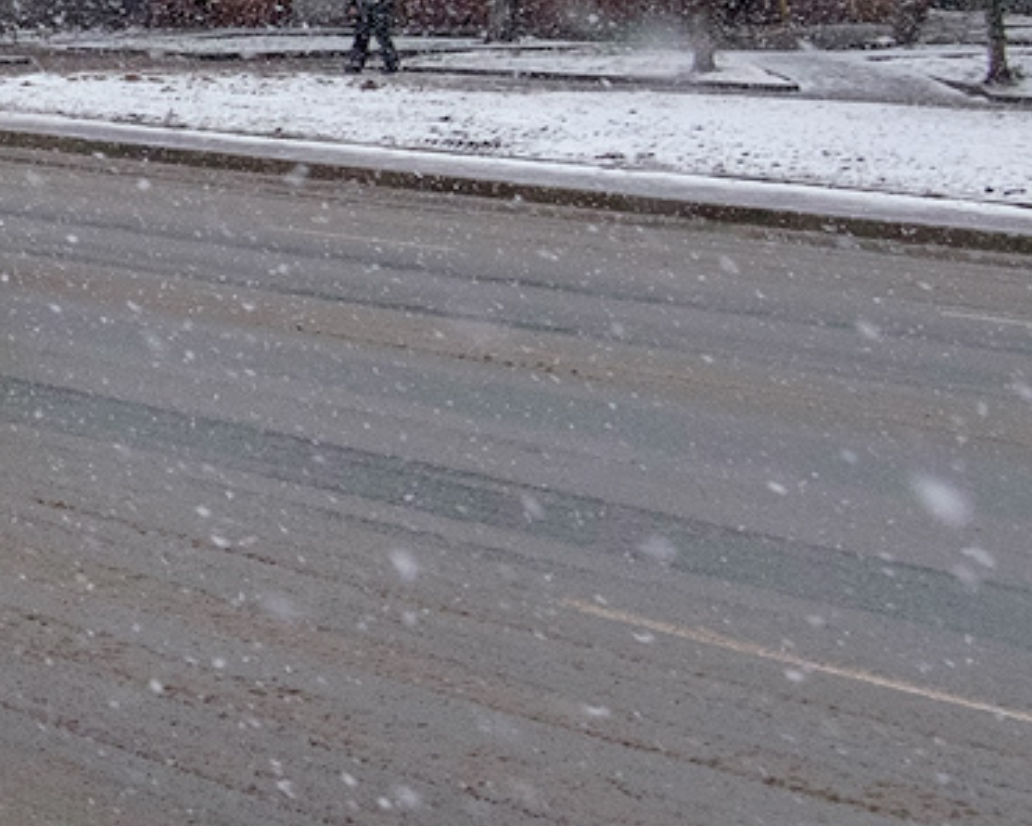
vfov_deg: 13.5
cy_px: -260
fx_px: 3361
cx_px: -576
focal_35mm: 110
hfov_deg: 15.8
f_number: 4
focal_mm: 22.4
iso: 2000
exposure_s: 1/400
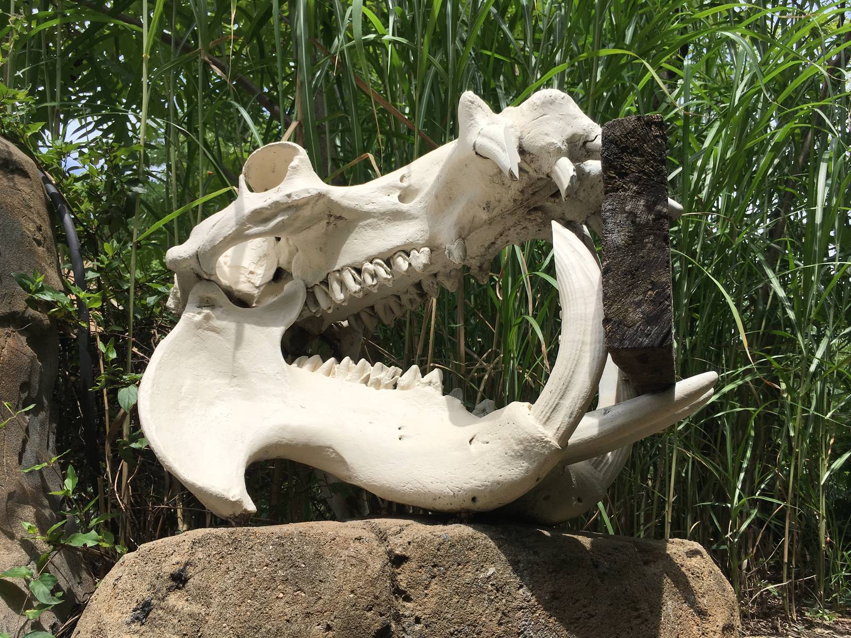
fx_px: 713
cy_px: 319
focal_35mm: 29
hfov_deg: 61.7
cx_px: 426
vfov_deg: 48.2
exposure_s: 1/1131
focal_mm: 4.15
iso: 25
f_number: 2.2
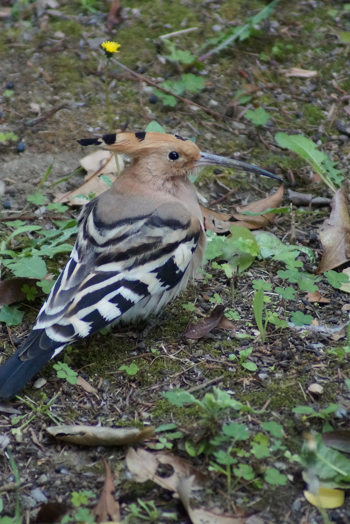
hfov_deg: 2.0
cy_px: 262
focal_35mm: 677
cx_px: 181
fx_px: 9870
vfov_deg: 3.0
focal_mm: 300
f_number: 5.6
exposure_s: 1/500
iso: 1600
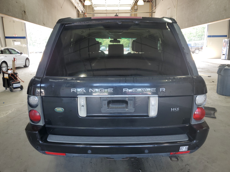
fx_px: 173
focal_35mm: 26
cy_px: 86
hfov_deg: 67.3
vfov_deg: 53.1
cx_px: 115
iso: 53
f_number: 1.5
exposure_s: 1/60.2
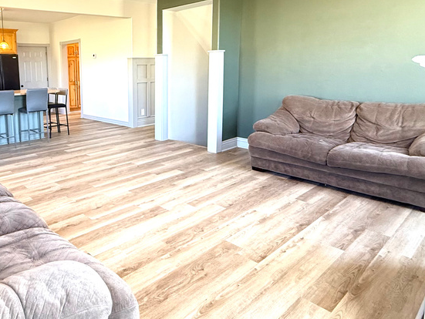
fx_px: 319
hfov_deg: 63.1
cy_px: 109
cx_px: 103
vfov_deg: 52.2
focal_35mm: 26
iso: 320
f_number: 2.2
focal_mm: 2.22
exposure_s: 1/65
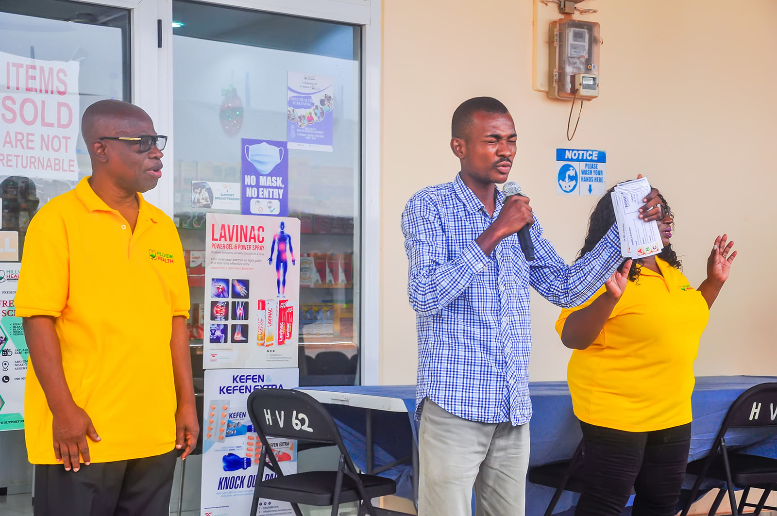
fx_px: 1552
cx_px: 388
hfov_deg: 28.1
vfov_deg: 18.9
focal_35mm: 72
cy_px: 258
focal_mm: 48
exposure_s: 1/100
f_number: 5
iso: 250
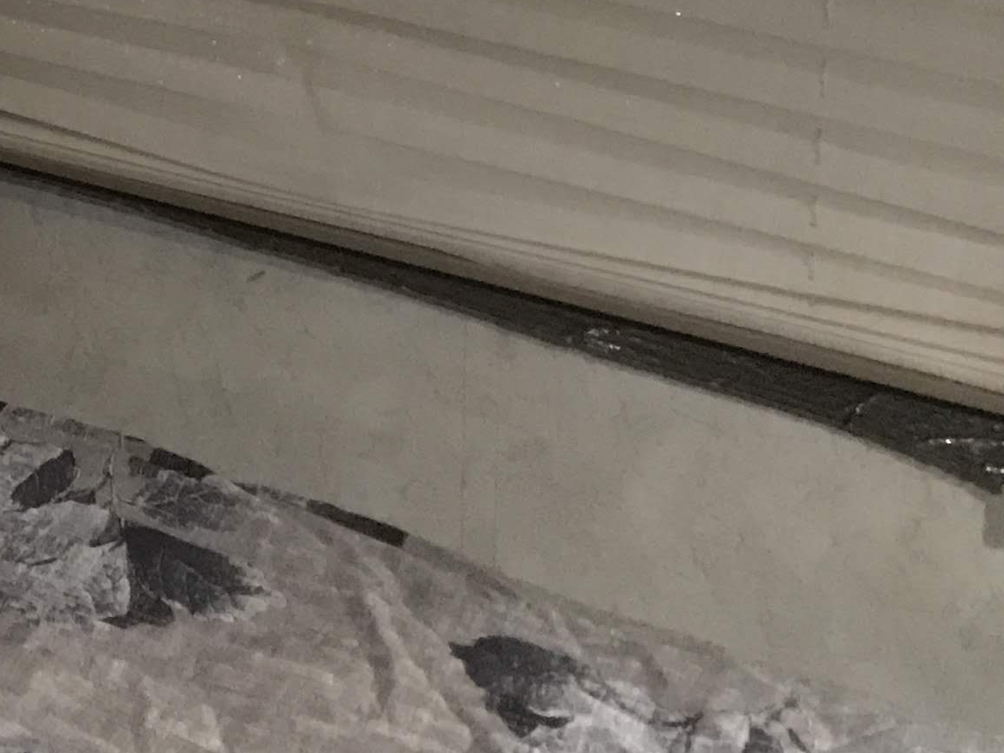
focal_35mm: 98
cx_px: -538
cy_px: -533
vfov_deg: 13.7
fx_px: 2842
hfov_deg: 17.8
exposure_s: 1/6
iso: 100
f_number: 1.8
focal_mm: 3.99
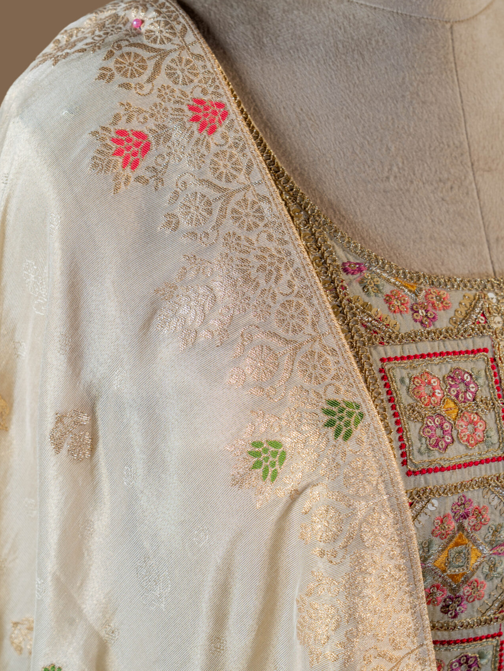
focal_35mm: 95
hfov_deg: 15.6
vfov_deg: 20.7
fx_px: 1844
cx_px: 254
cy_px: 331
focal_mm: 87
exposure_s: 1/100
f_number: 7.1
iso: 100
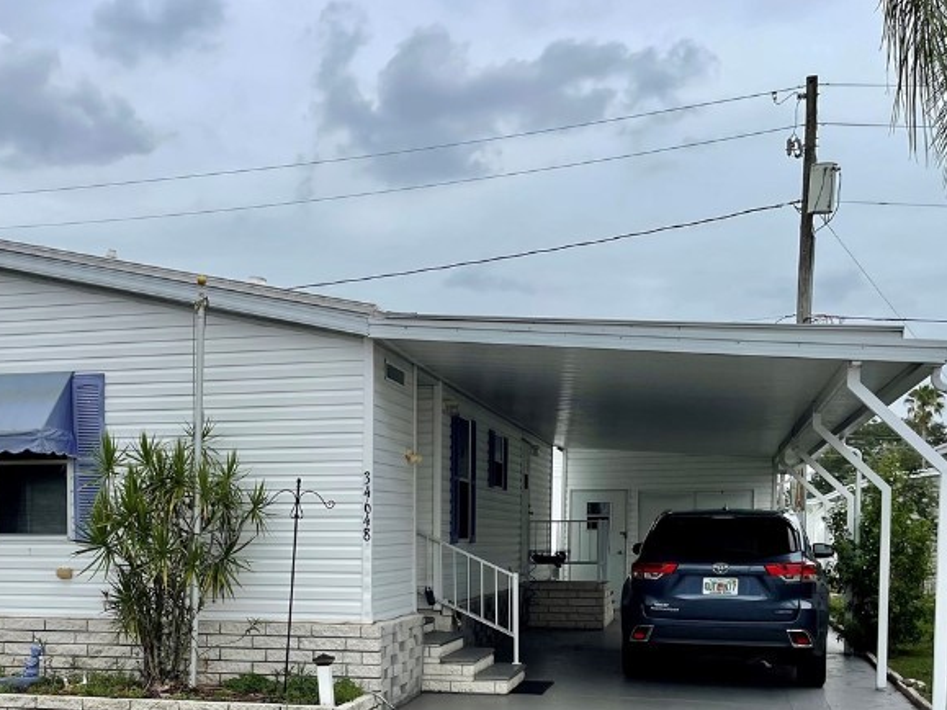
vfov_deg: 30.5
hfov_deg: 40.6
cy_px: 599
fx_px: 1258
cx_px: 293
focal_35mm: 46
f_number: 1.6
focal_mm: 5.1
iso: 32
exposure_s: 1/4348
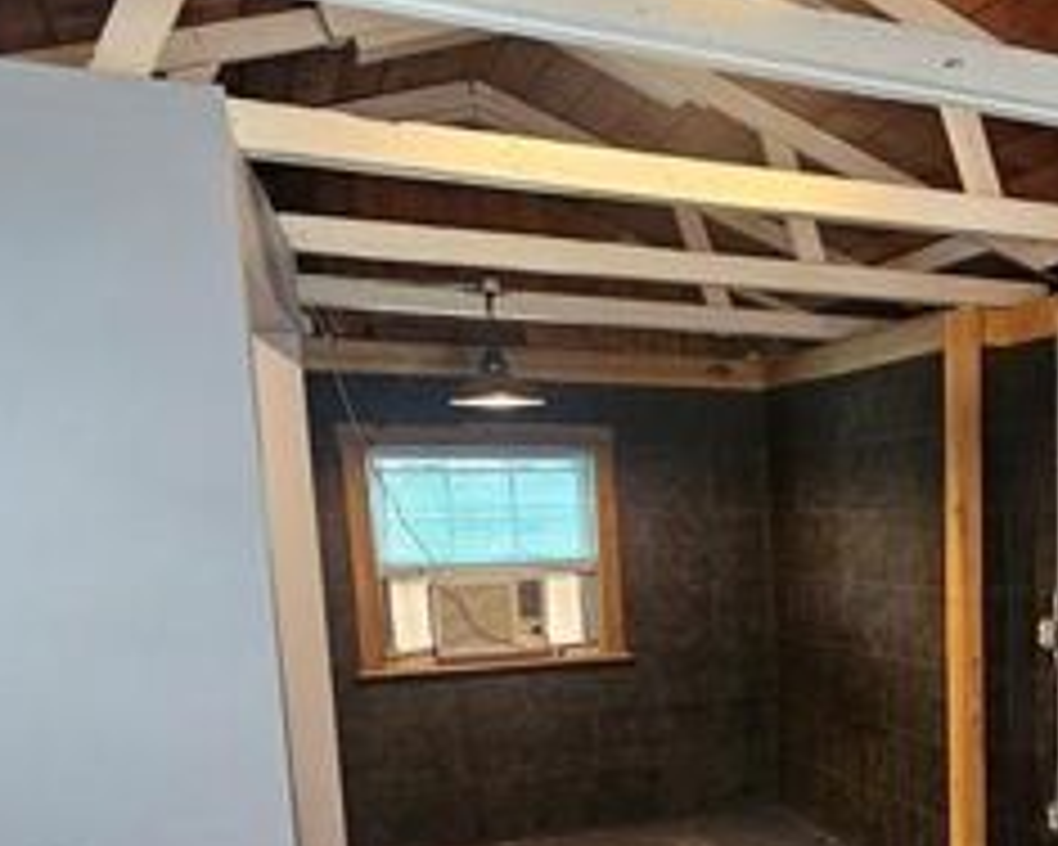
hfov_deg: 42.2
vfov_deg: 37.6
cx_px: 1033
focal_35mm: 38
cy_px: 693
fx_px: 1190
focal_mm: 2.2
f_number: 2.2
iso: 320
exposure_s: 1/30
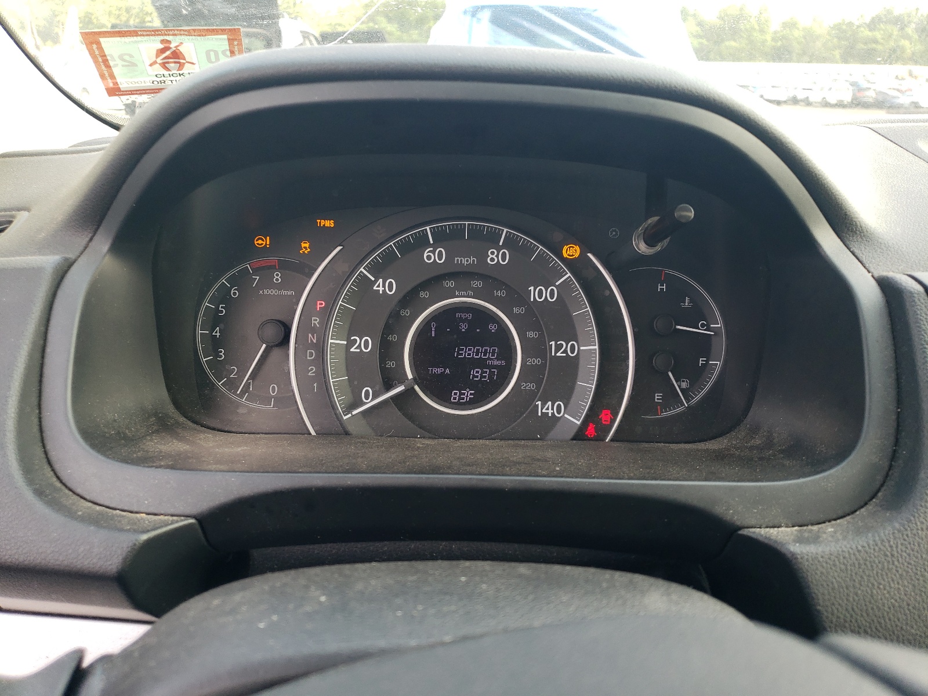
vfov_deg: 53.1
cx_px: 464
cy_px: 348
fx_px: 697
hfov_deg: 67.3
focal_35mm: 26
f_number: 1.5
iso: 50
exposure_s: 1/169
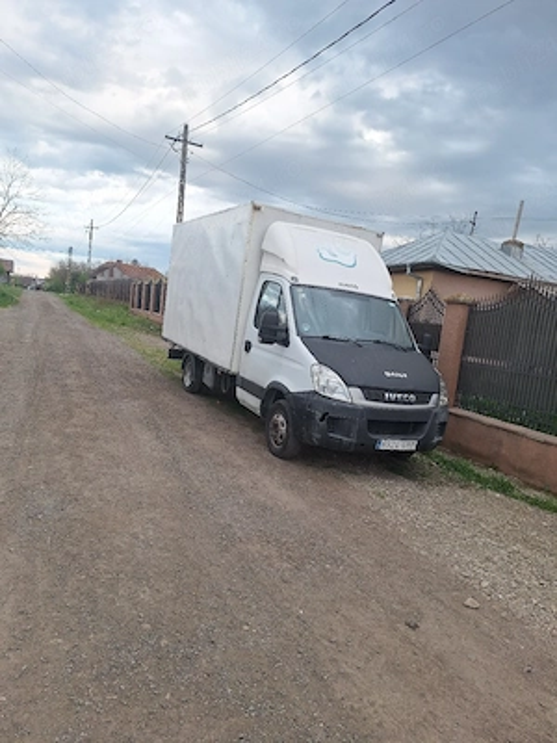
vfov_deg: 73.9
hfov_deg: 58.9
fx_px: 493
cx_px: 278
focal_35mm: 23
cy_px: 372
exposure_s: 1/100
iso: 40
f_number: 1.8
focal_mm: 5.54
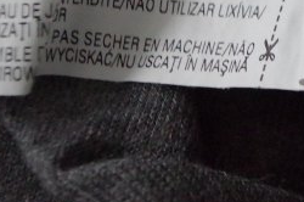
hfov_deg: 14.9
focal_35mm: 126
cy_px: -41
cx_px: 473
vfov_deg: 10.6
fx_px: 1064
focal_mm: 26.25
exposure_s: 1/40
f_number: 5
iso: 6400
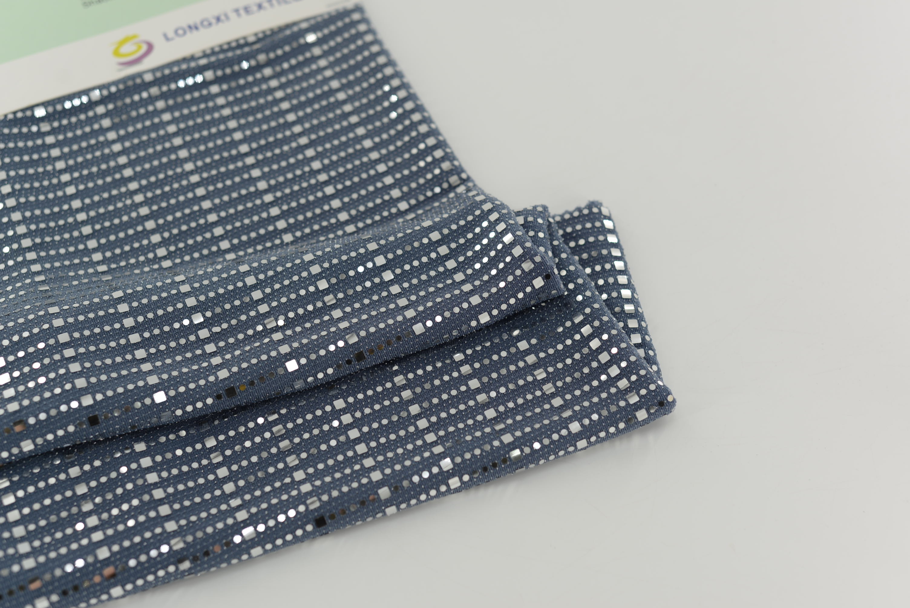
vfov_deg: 27.0
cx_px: 455
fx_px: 1264
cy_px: 304
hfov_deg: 39.6
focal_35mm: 50
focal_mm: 50
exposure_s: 1/160
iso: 100
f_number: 4
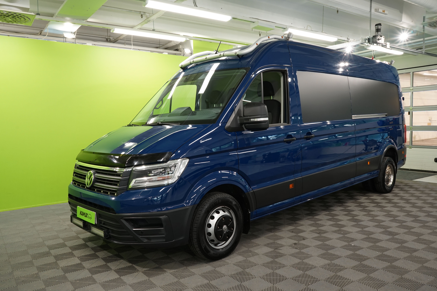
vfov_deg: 46.4
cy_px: 146
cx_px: 218
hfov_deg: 65.5
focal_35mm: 28
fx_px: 340
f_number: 11
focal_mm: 28
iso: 500
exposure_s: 1/10
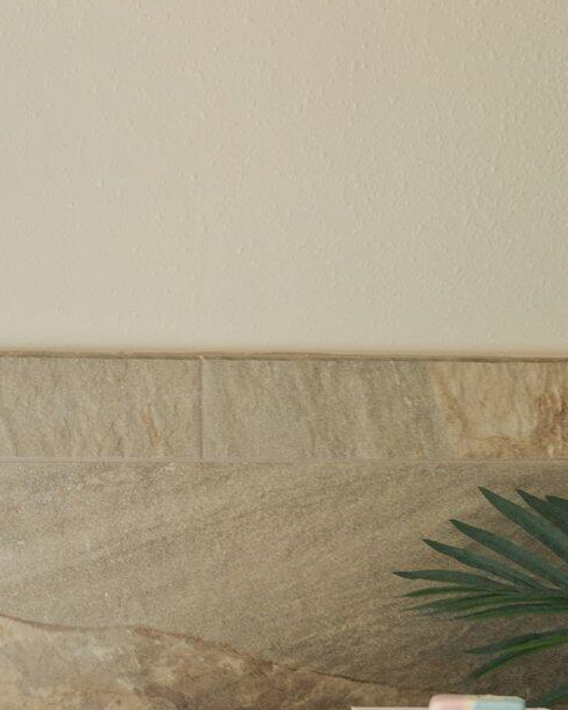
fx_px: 4041
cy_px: 479
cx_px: -135
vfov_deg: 10.0
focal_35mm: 192
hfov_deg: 8.0
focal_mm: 60.4
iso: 500
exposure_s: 1/20
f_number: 9
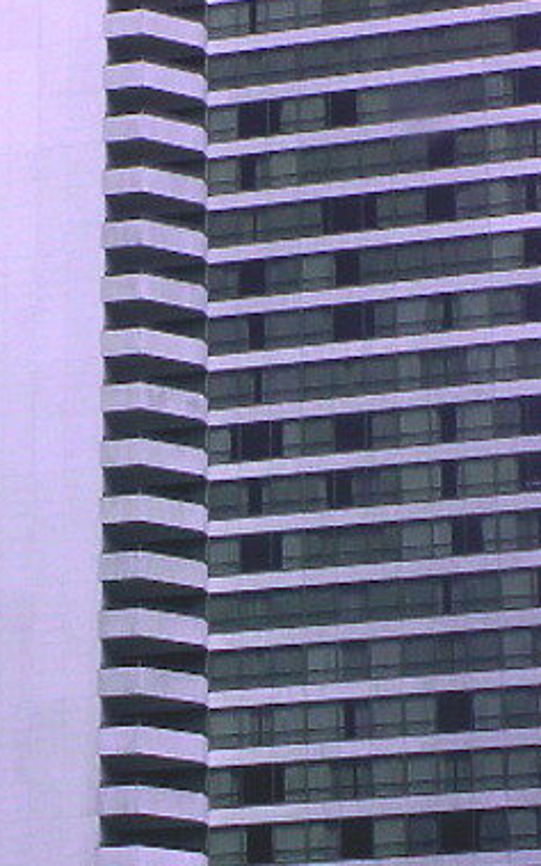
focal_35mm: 141
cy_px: 523
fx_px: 3325
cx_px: 136
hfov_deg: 9.3
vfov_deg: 14.8
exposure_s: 1/400
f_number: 8
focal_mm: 14.6
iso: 100
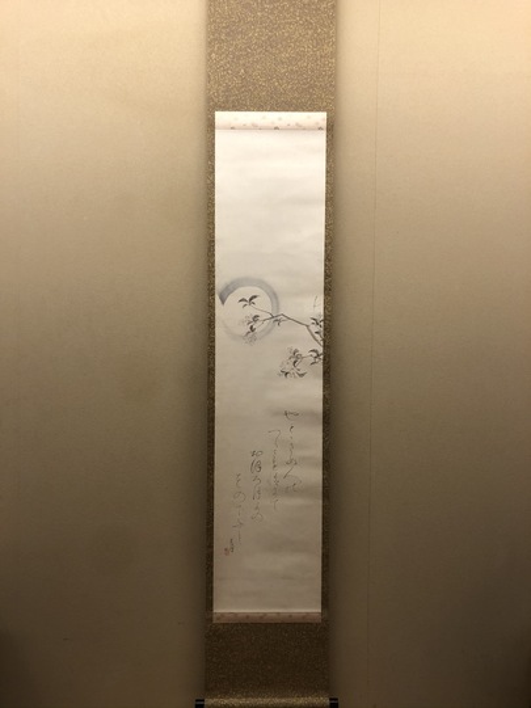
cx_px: 266
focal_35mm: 28
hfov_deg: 49.7
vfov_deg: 63.4
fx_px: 573
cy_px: 354
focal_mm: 3.99
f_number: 1.8
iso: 32
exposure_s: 1/30
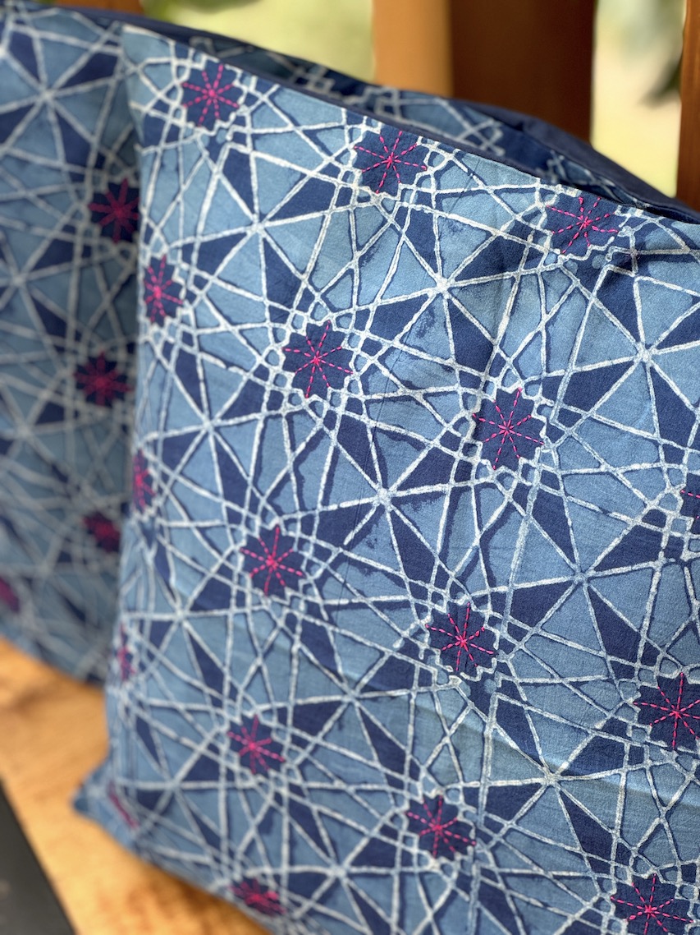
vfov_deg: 25.3
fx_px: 2077
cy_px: 468
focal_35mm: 77
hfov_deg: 19.1
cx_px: 350
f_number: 2.8
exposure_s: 1/99
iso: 160
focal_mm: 9
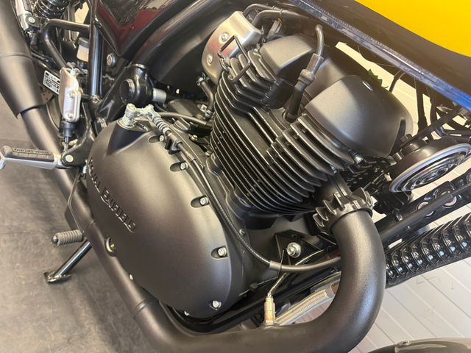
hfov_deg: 71.6
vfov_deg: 56.8
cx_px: 236
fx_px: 327
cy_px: 176
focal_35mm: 24
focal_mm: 6.76
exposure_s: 1/50
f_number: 1.78
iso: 640
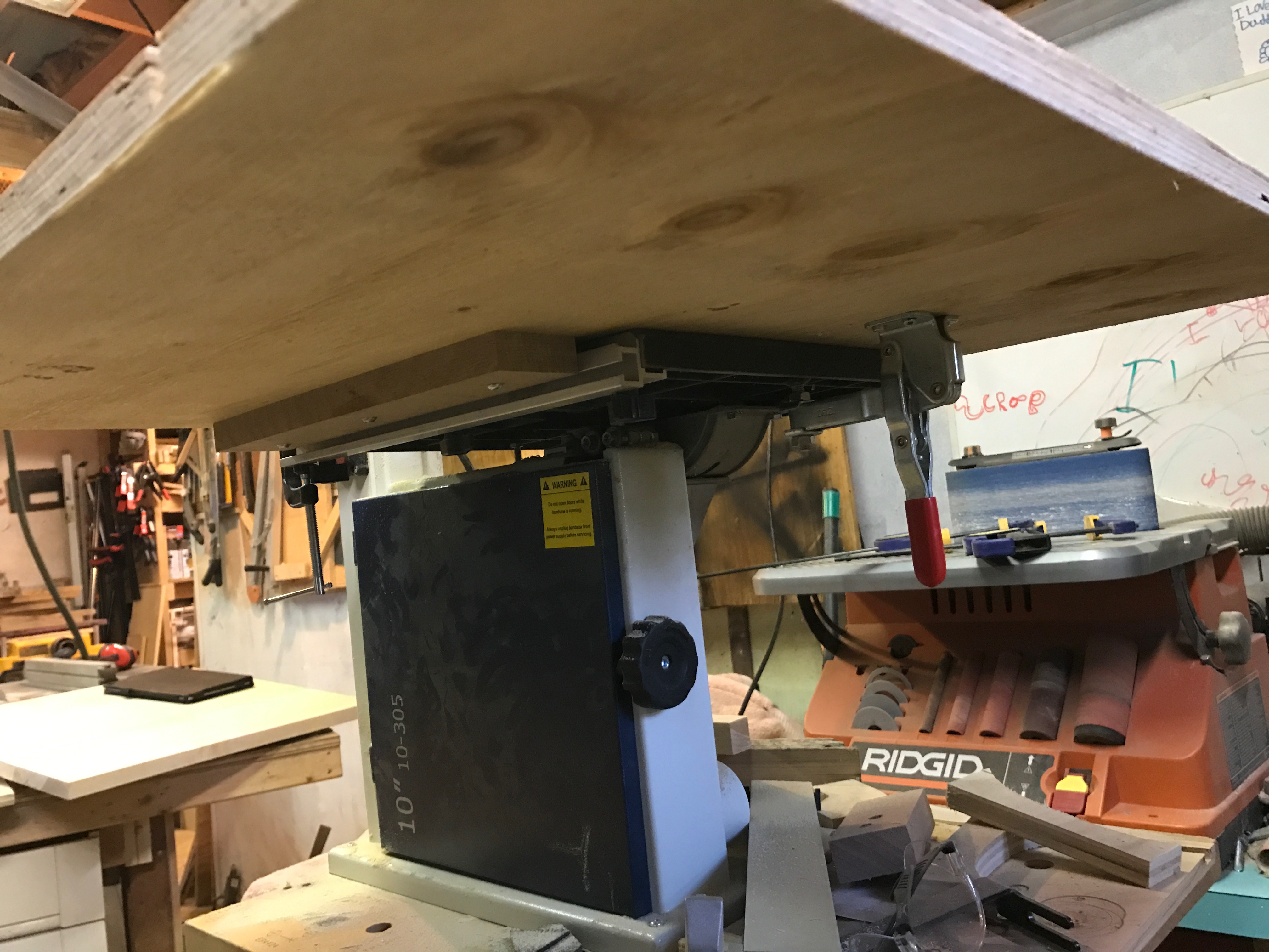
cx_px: 634
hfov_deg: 63.4
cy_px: 476
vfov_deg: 49.7
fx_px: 1026
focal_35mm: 28
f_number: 1.8
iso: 100
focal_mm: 3.99
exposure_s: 1/15
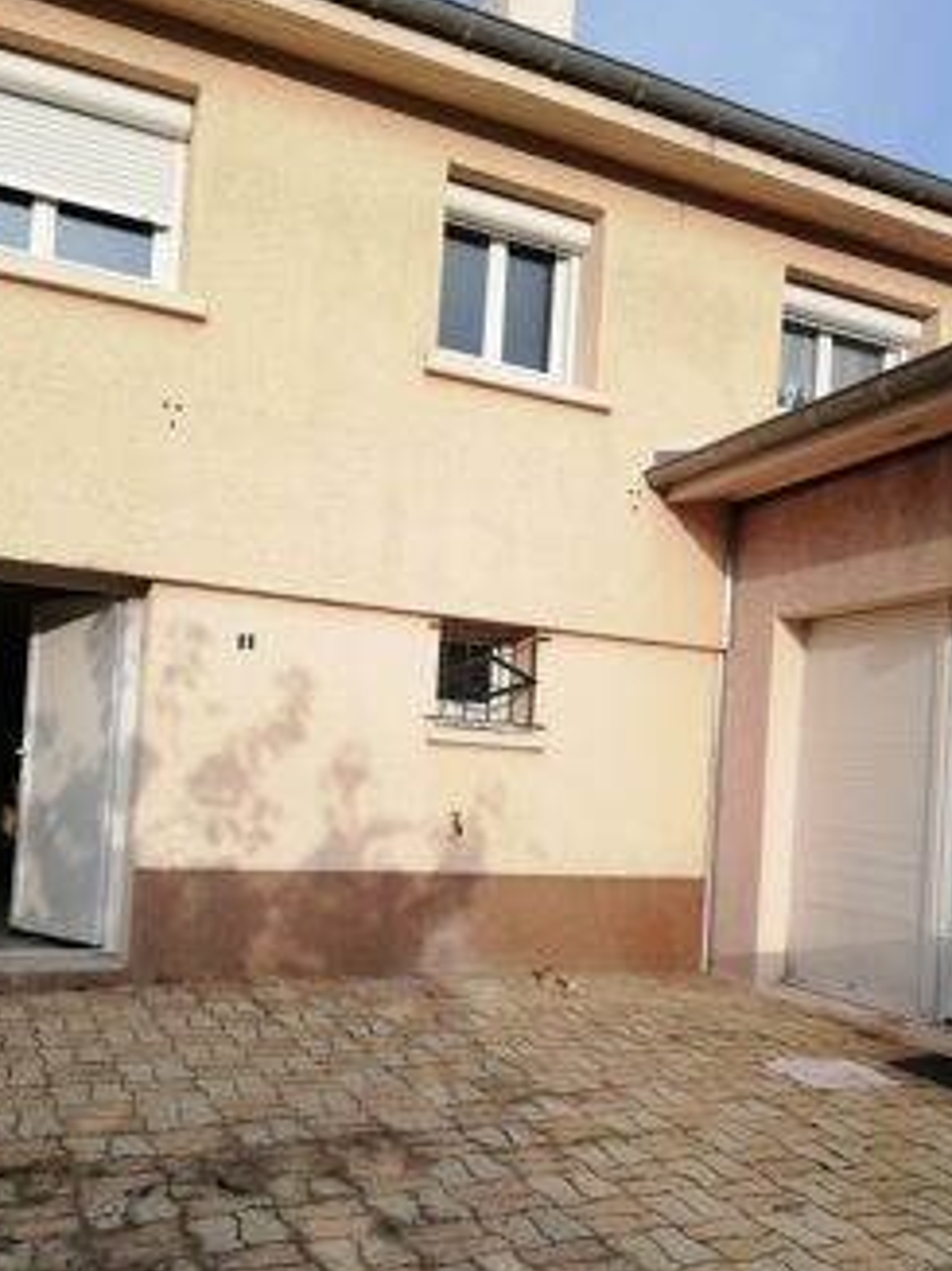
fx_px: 1248
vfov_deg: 53.7
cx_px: 563
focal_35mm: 34
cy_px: 748
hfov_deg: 41.6
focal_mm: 3.81
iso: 50
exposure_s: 1/359
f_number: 2.2
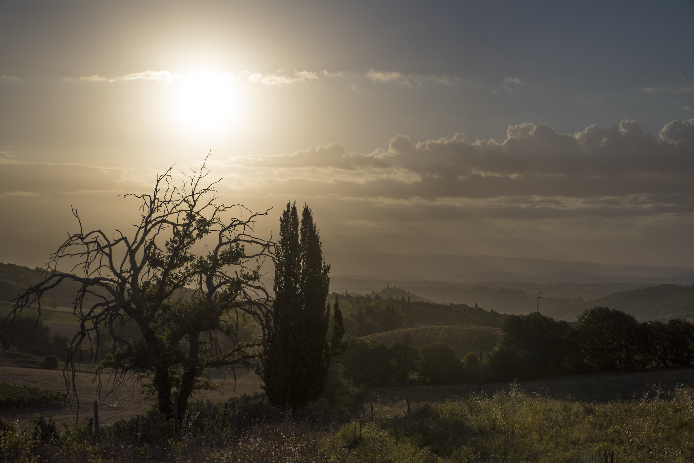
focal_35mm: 56
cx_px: 347
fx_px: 1080
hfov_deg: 35.6
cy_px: 232
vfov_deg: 24.2
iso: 200
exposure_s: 1/2500
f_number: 13
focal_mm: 56
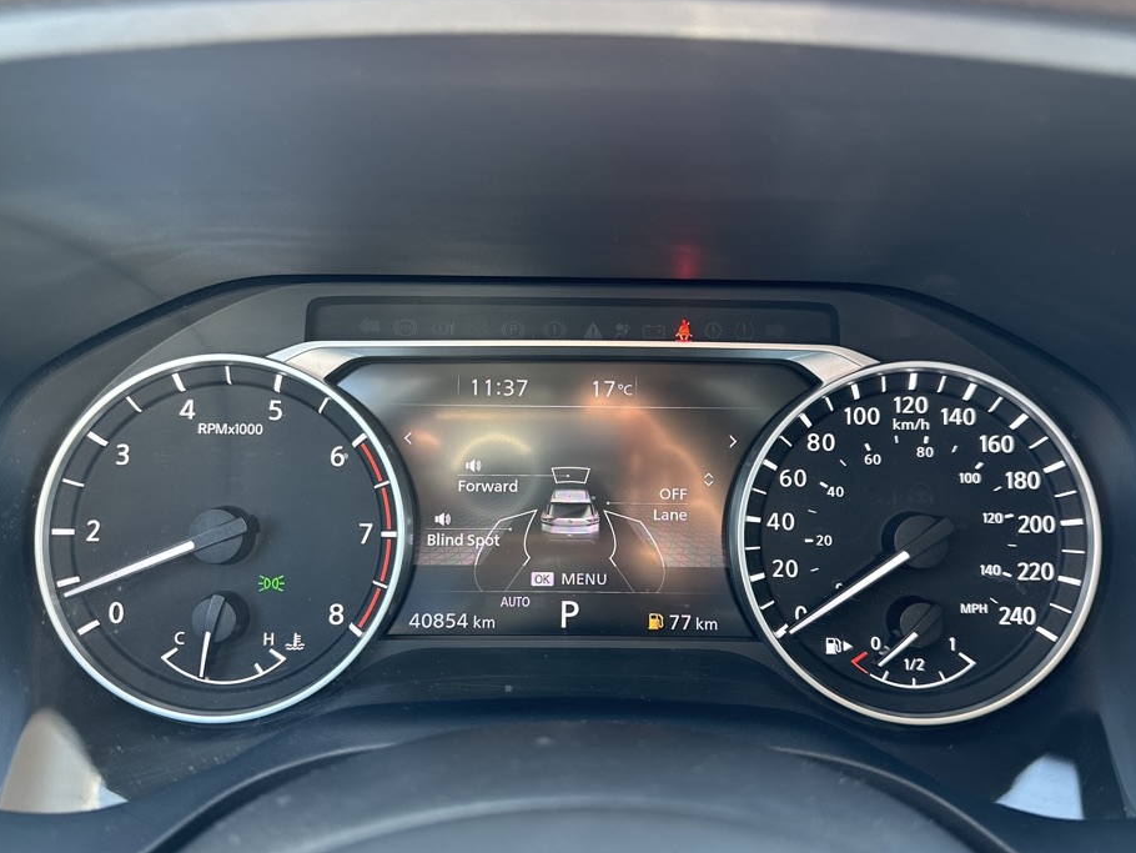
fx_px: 886
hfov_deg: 65.3
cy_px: 465
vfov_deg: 51.3
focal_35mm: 27
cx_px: 590
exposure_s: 1/121
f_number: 1.78
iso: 200
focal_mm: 6.86
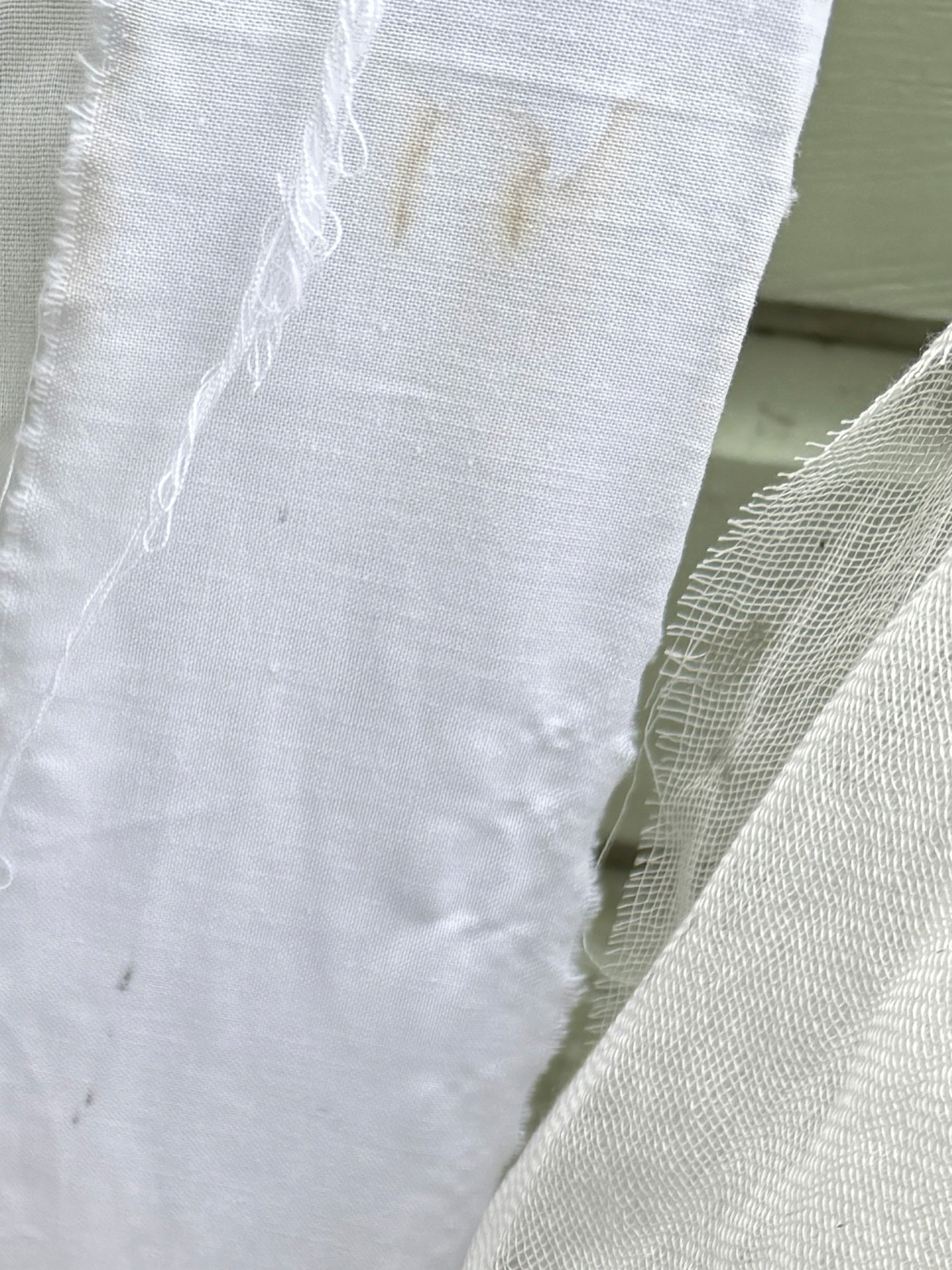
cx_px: -277
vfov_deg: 21.4
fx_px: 2750
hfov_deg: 18.3
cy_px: 1965
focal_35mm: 75
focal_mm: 6.76
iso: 80
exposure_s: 1/416
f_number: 1.78
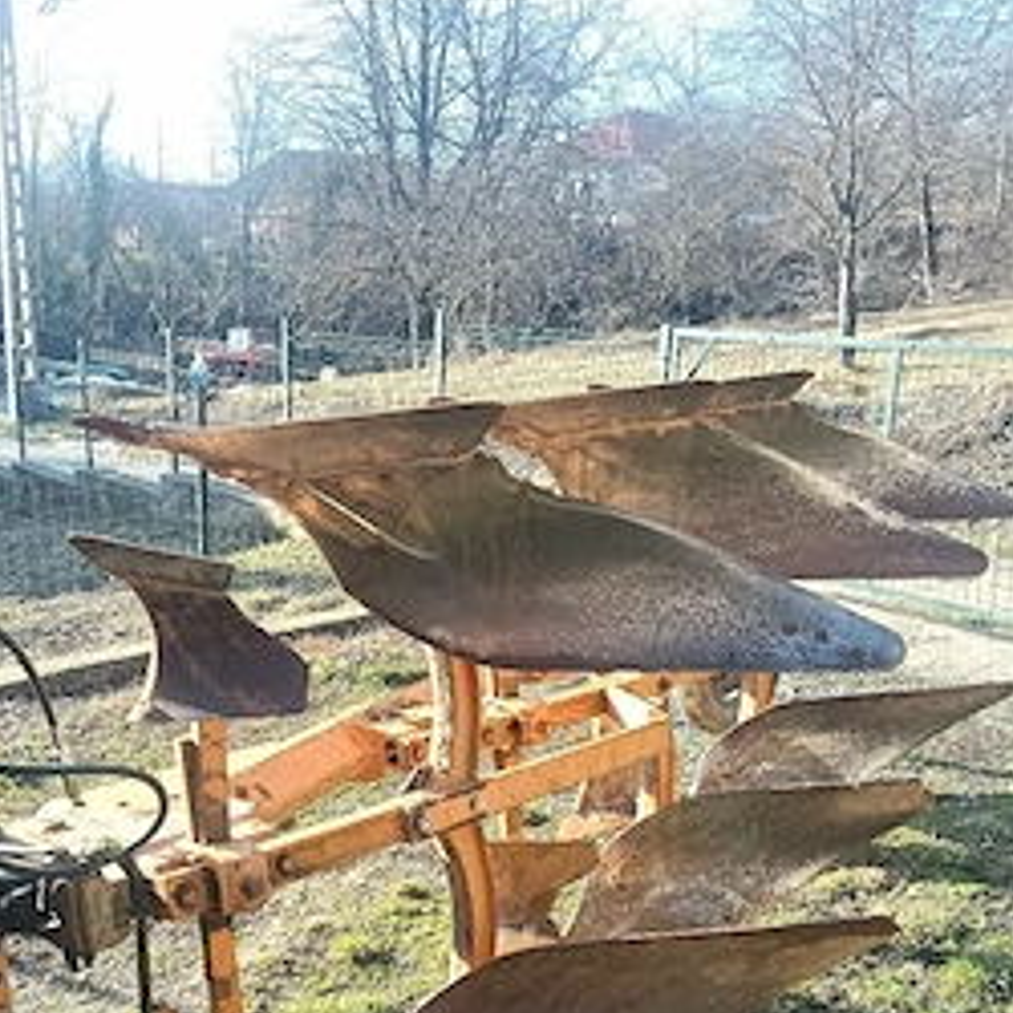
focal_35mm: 38
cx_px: 409
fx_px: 1258
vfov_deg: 42.8
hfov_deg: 43.7
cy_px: 725
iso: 64
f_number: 1.8
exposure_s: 1/101
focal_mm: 3.98
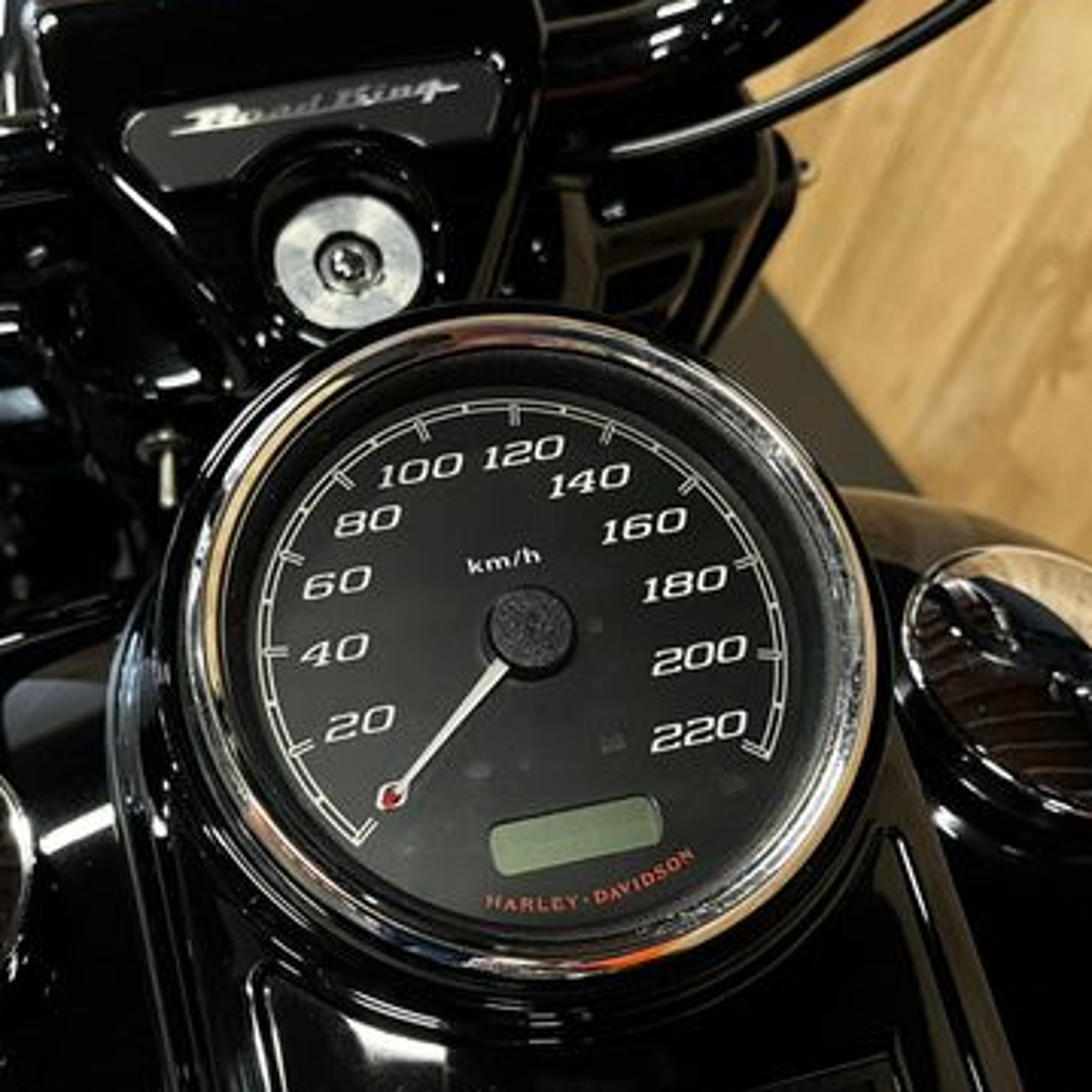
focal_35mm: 41
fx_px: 1463
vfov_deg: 40.9
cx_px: 432
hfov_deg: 40.7
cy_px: 599
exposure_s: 1/25
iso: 500
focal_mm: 5.1
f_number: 1.6
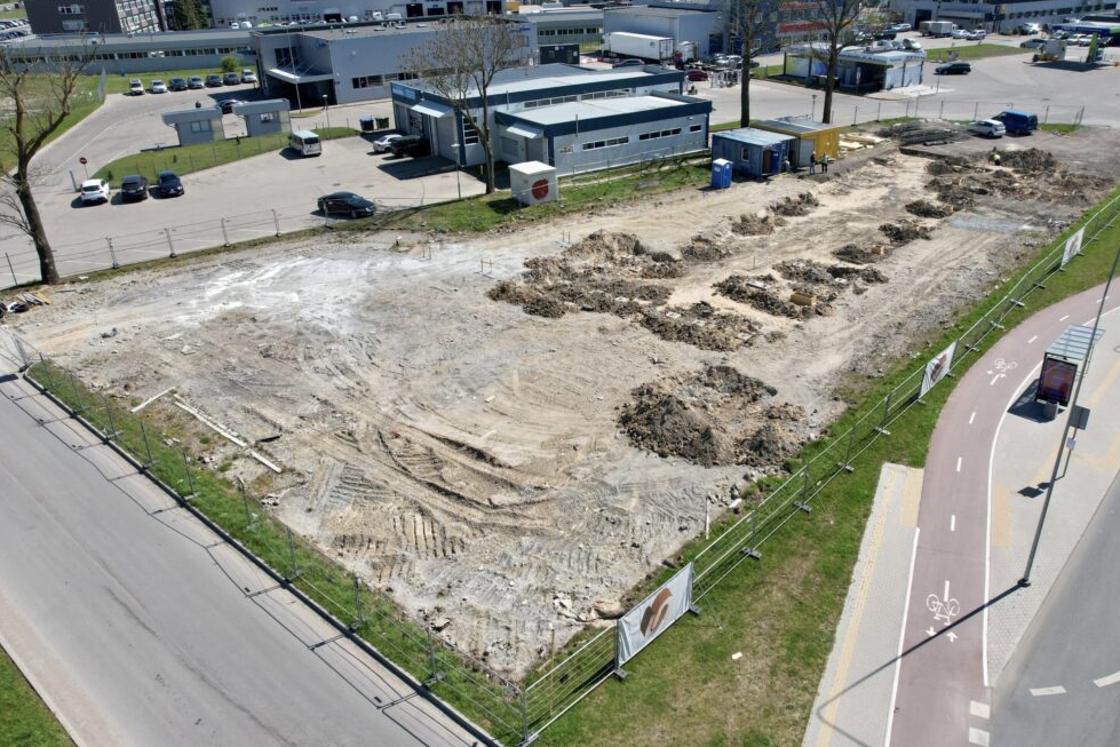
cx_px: 585
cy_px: 384
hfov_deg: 76.0
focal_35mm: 23
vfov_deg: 55.1
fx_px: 716
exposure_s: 1/2000
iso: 100
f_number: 2.8
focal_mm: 8.38
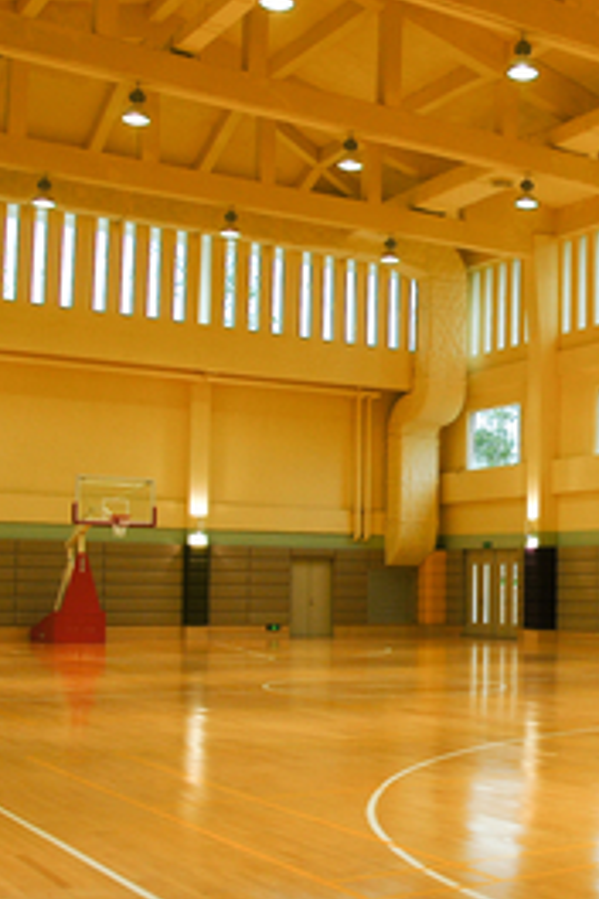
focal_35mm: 51
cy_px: 514
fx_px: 1273
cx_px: 597
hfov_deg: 25.2
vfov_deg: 38.8
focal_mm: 18
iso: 200
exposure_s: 1/50
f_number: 5
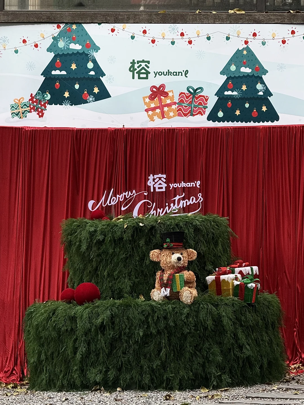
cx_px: 152
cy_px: 202
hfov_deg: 12.3
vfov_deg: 16.4
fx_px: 1405
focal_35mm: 120
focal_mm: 15.66
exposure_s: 1/346
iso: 64
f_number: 2.8
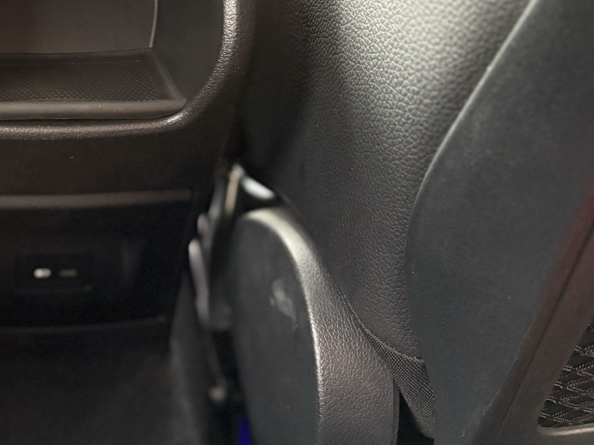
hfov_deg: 37.8
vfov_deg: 30.0
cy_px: 79
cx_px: 62
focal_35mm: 47
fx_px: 807
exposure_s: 1/40
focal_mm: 5.96
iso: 640
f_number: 1.6
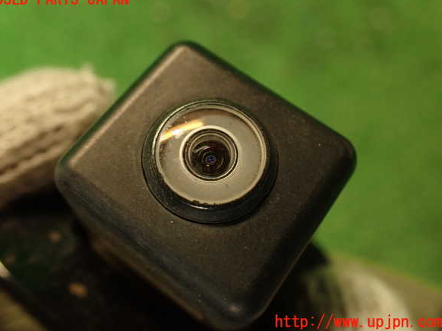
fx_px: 421
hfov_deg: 55.4
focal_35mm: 33
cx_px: 219
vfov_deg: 42.9
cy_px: 161
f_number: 2.4
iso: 250
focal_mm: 5.79
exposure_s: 1/30
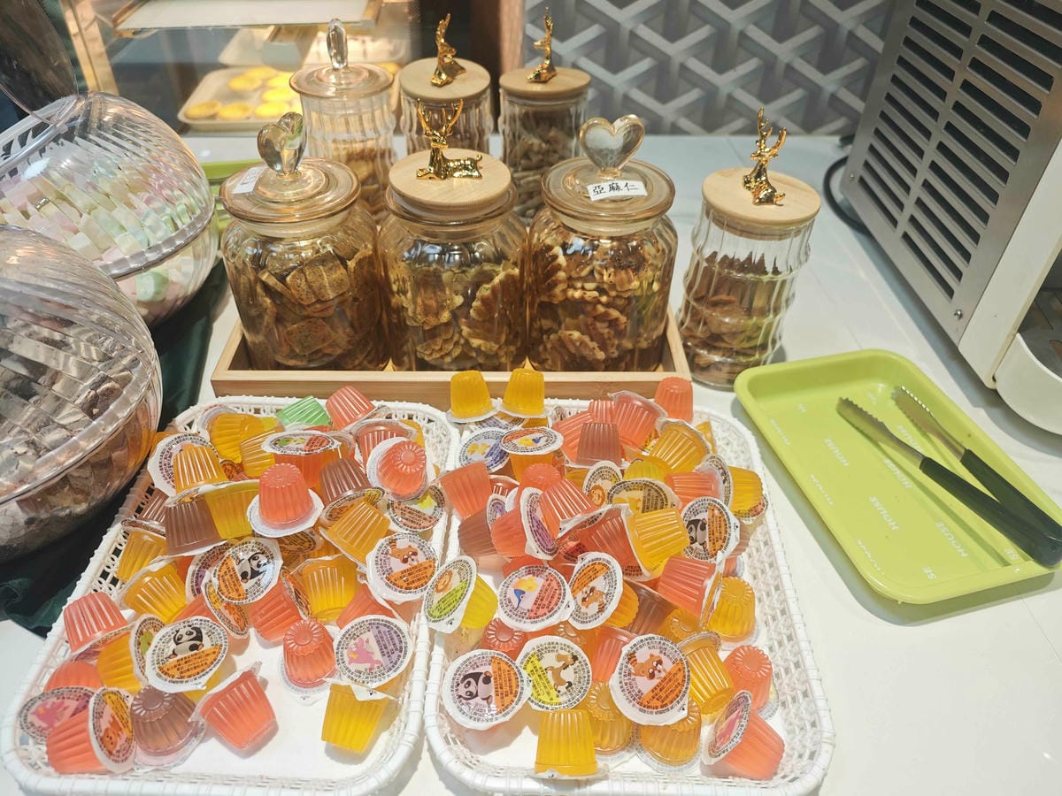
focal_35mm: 23
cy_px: 398
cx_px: 531
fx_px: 706
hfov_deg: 73.9
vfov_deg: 58.9
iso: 250
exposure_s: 1/120
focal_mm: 8.72
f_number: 2
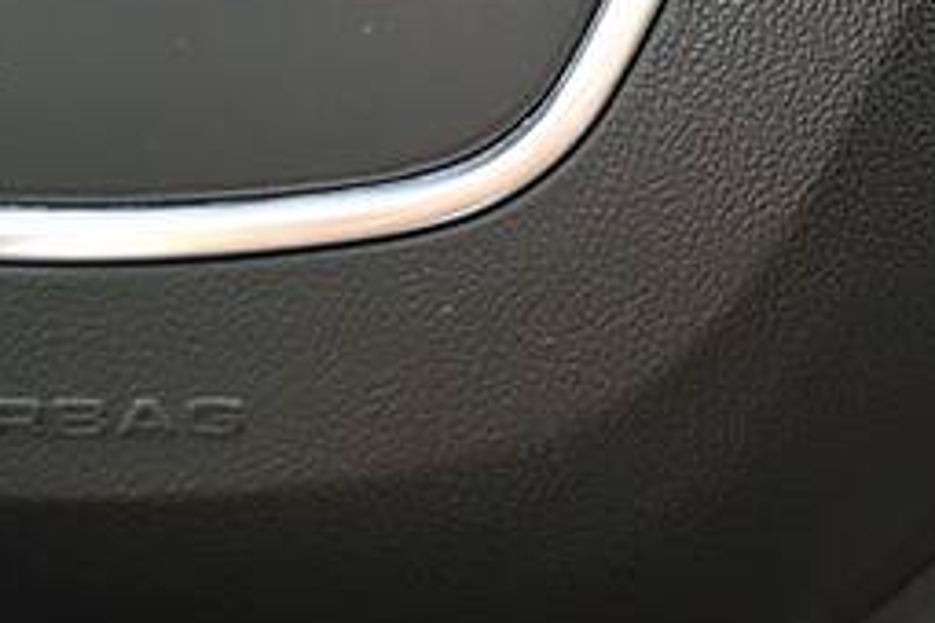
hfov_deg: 13.7
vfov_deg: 9.5
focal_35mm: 141
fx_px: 3662
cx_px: 1397
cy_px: -312
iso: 450
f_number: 4.5
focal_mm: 30
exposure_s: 1/60
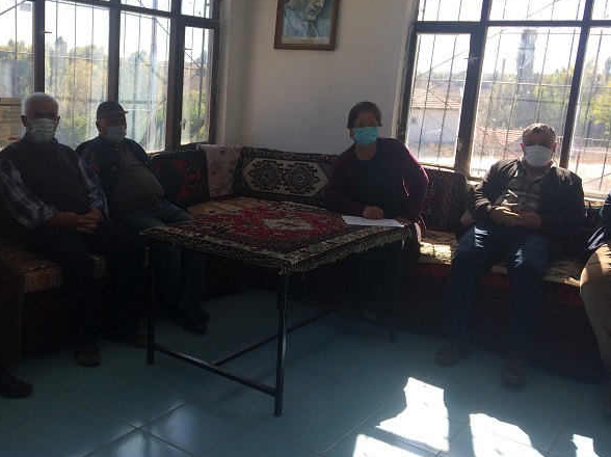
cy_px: 194
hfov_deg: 49.6
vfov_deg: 38.5
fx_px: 653
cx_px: 225
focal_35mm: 37
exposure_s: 1/570
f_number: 2.2
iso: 32
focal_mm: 4.15
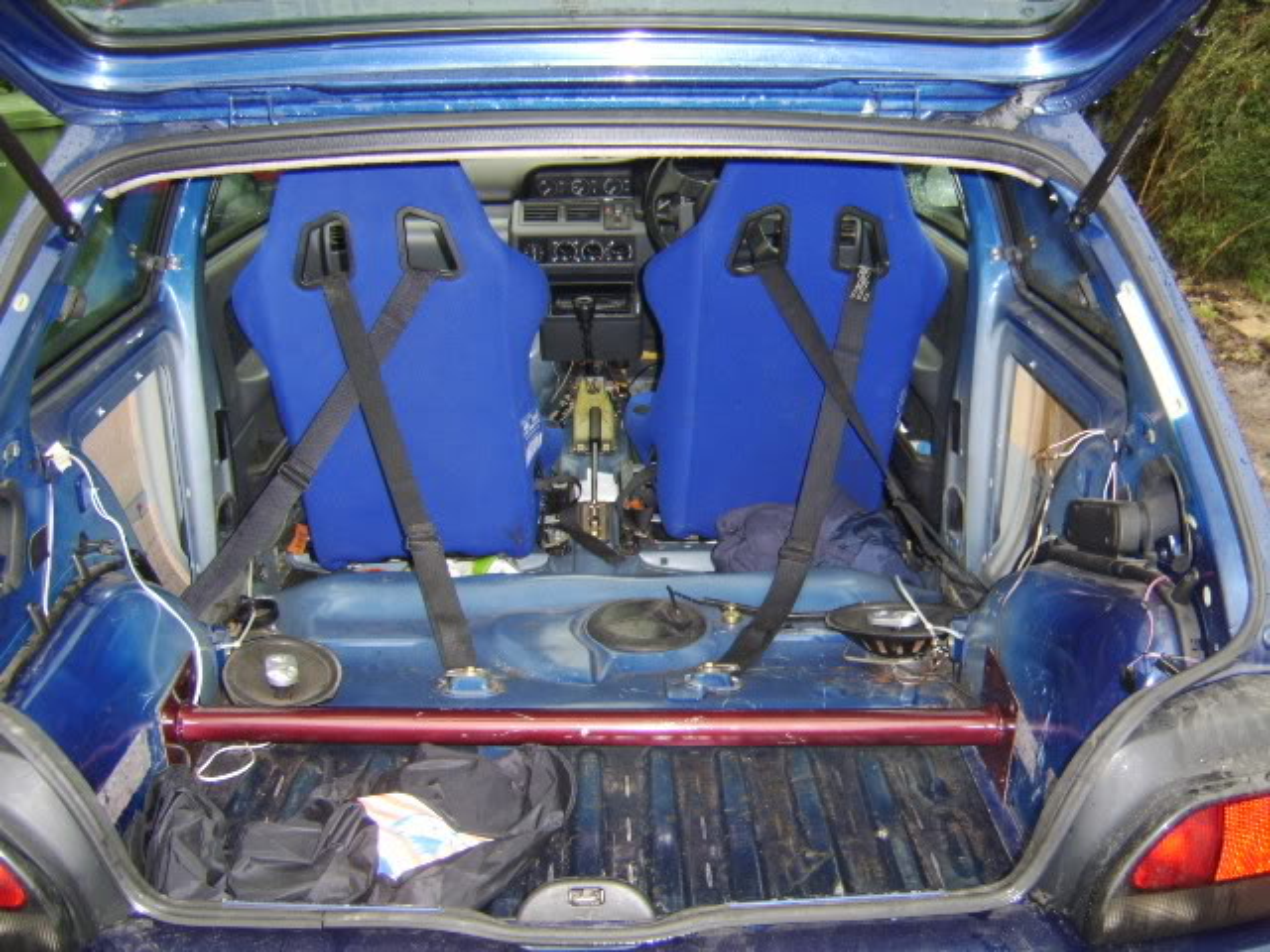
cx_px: 635
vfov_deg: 45.4
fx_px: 1137
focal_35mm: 31
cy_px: 476
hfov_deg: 58.4
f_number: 2.7
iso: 200
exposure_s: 1/30
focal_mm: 8.13
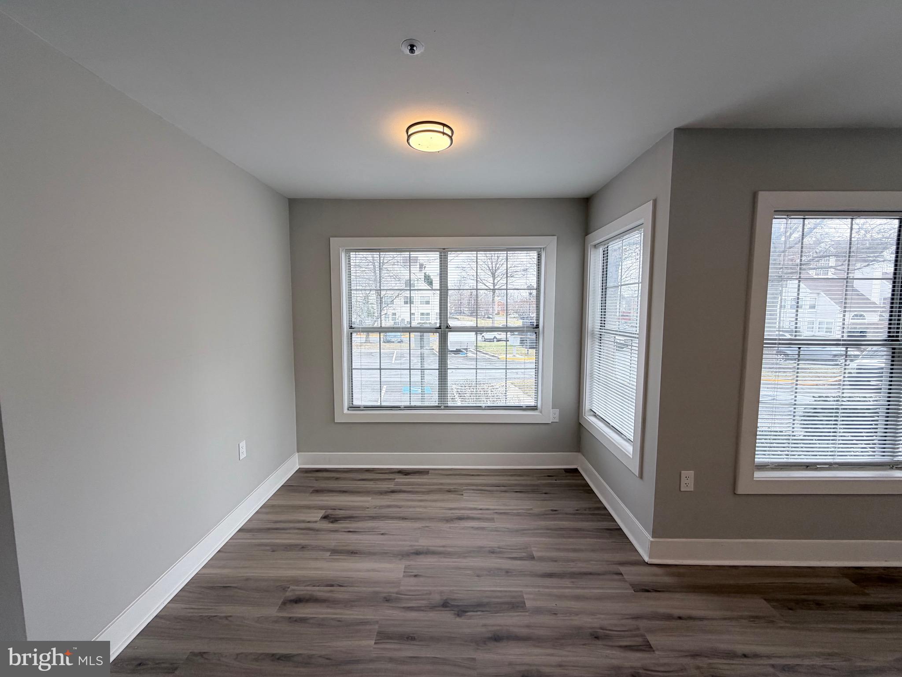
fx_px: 365
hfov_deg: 102.1
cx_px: 451
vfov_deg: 85.7
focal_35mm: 14
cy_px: 338
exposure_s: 1/121
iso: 50
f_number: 2.2
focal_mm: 2.22
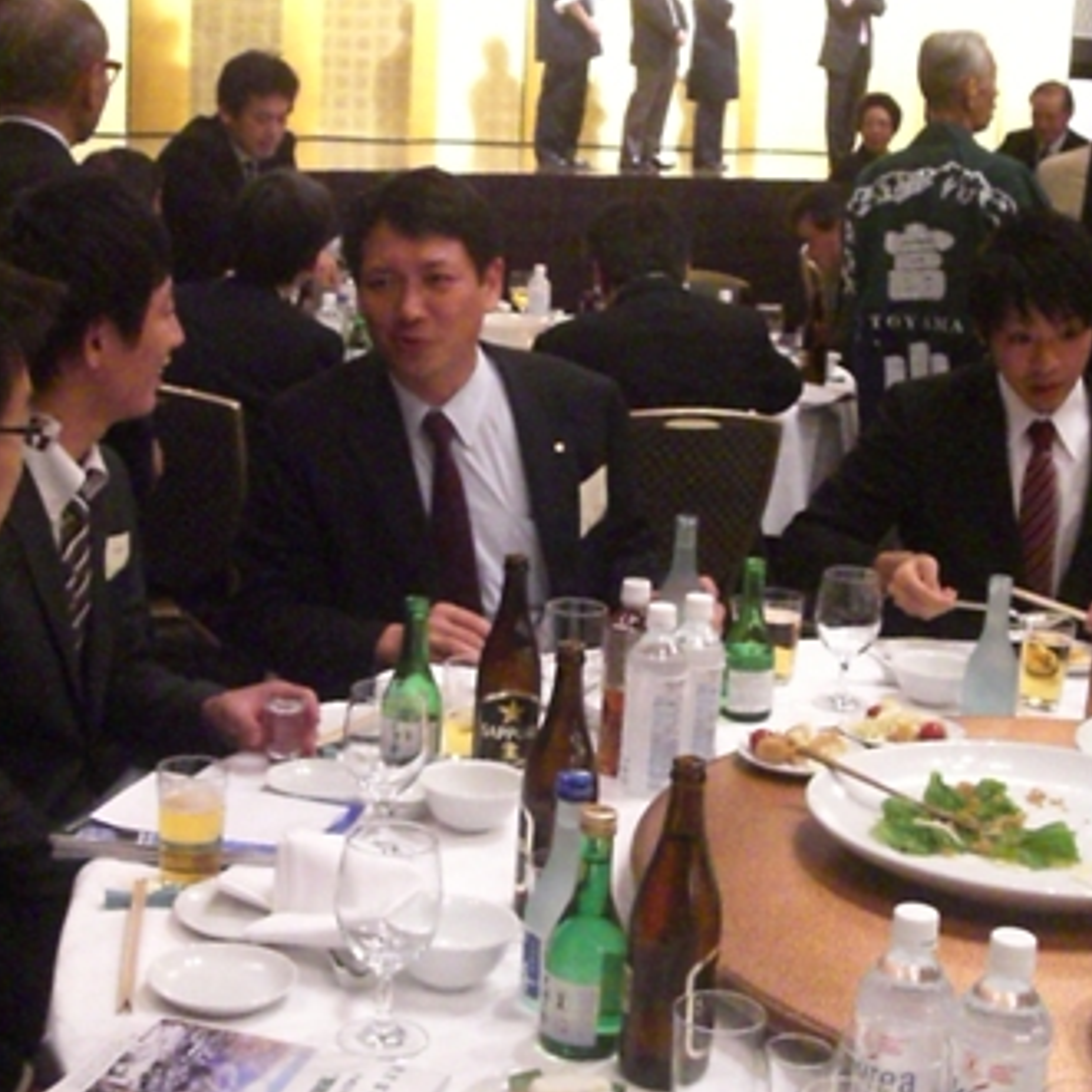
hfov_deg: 31.1
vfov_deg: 31.1
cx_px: 561
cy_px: 551
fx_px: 1963
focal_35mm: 55
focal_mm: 9.6
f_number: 3.1
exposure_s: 1/250
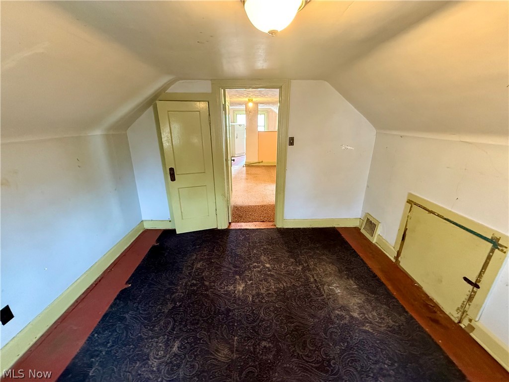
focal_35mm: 14
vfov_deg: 85.7
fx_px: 206
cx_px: 254
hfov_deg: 102.1
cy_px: 191
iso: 640
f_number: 2.2
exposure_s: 1/60
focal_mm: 2.22
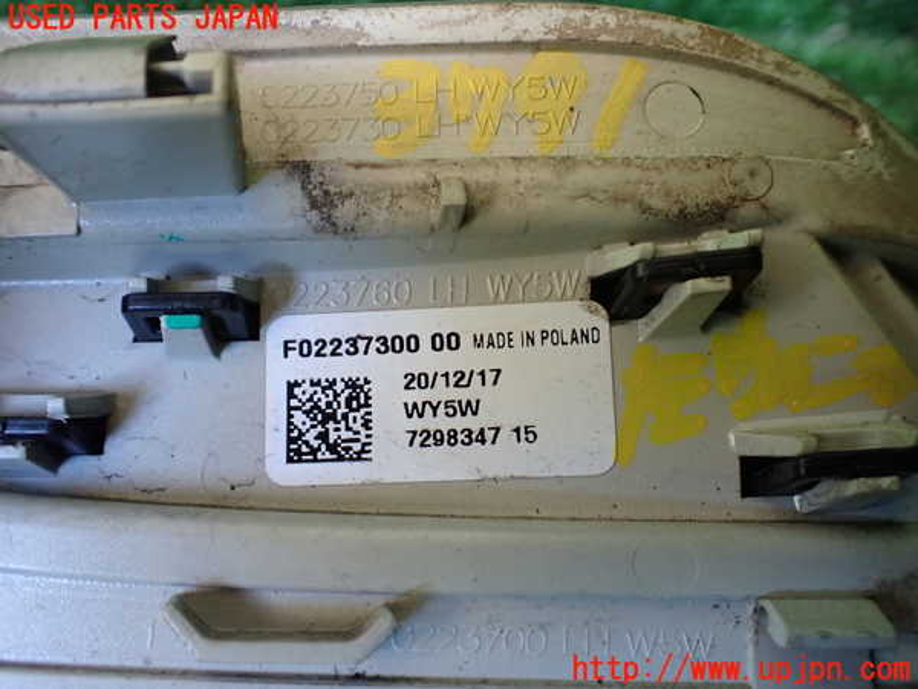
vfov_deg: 46.8
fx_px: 796
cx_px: 459
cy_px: 344
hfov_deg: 60.0
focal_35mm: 30
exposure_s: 1/125
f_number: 2.3
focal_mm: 5.4
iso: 400
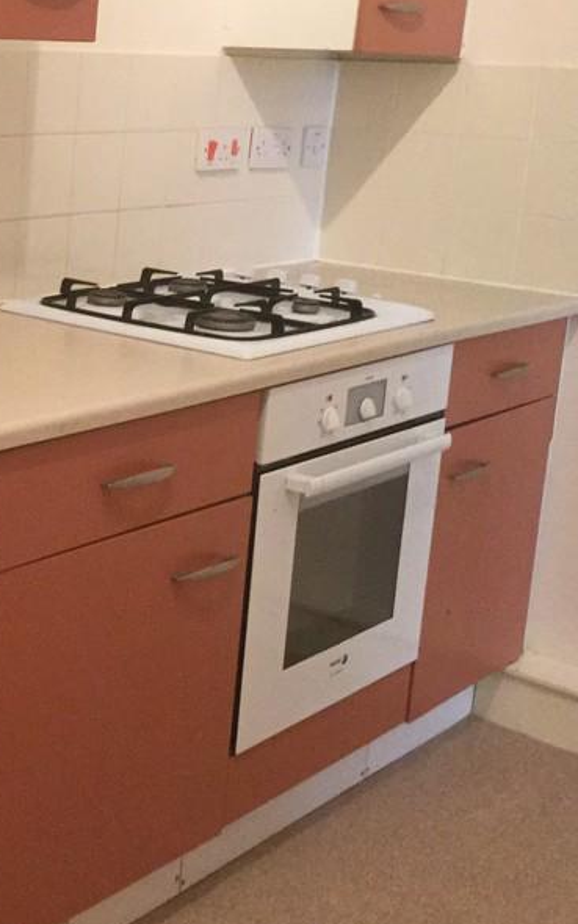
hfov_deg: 20.9
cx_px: -149
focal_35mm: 57
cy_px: 371
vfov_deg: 35.6
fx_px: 1436
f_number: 2.4
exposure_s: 1/33
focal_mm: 3.3
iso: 250
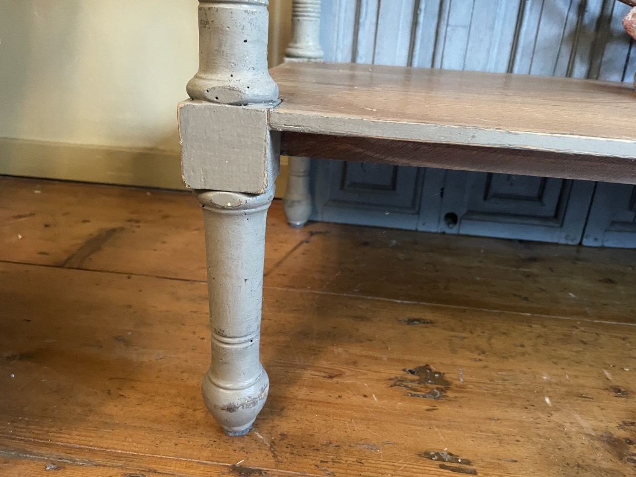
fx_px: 478
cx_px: 318
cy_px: 238
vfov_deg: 53.1
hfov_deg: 67.3
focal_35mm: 26
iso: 500
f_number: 1.6
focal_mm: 4.2
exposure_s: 1/25
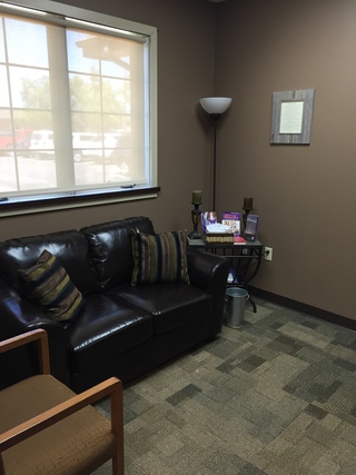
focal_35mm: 29
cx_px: 178
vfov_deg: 61.7
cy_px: 238
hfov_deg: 48.2
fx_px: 398
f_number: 2.2
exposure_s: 1/30
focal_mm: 4.15
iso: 64
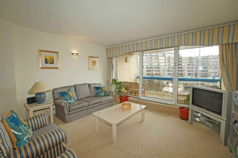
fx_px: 99
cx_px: 119
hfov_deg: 100.4
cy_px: 79
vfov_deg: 77.3
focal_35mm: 15
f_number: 5
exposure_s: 1/80
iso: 100
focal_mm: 10
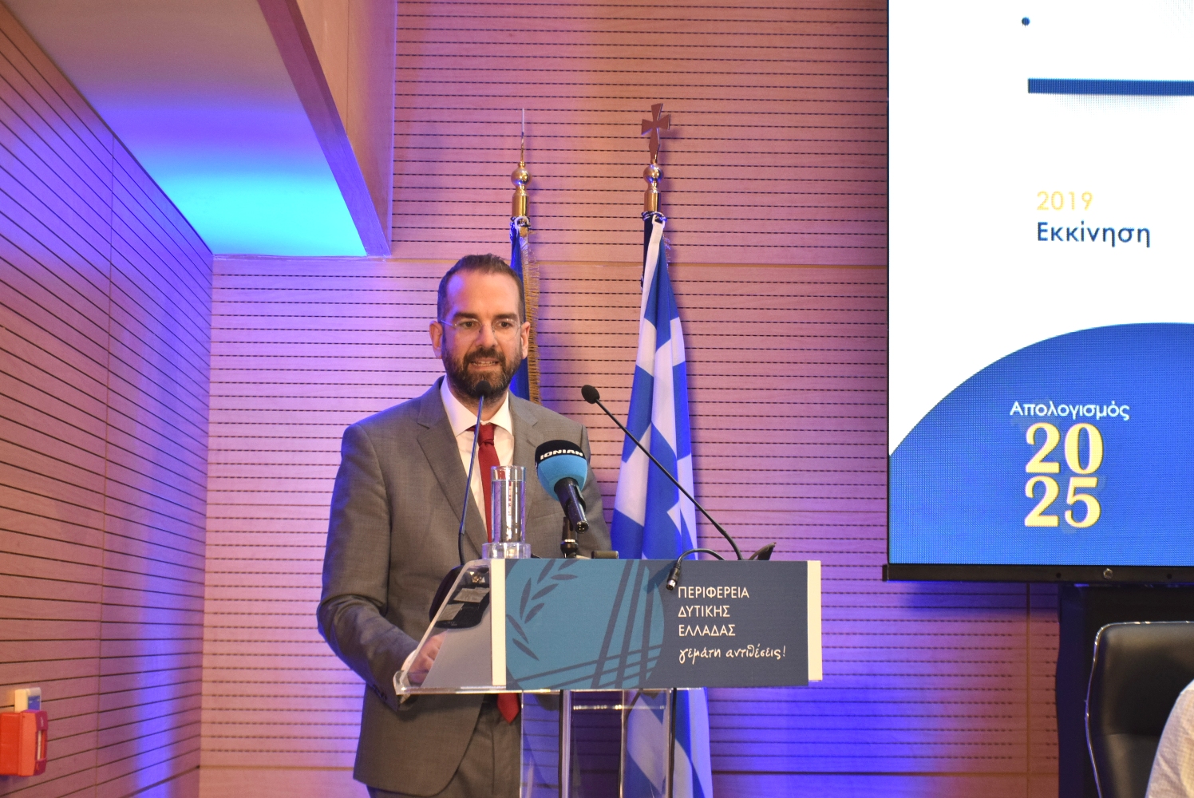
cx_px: 597
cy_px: 399
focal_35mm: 72
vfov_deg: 19.0
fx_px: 2390
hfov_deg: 28.1
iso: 900
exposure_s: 1/60
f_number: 4.5
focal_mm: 48
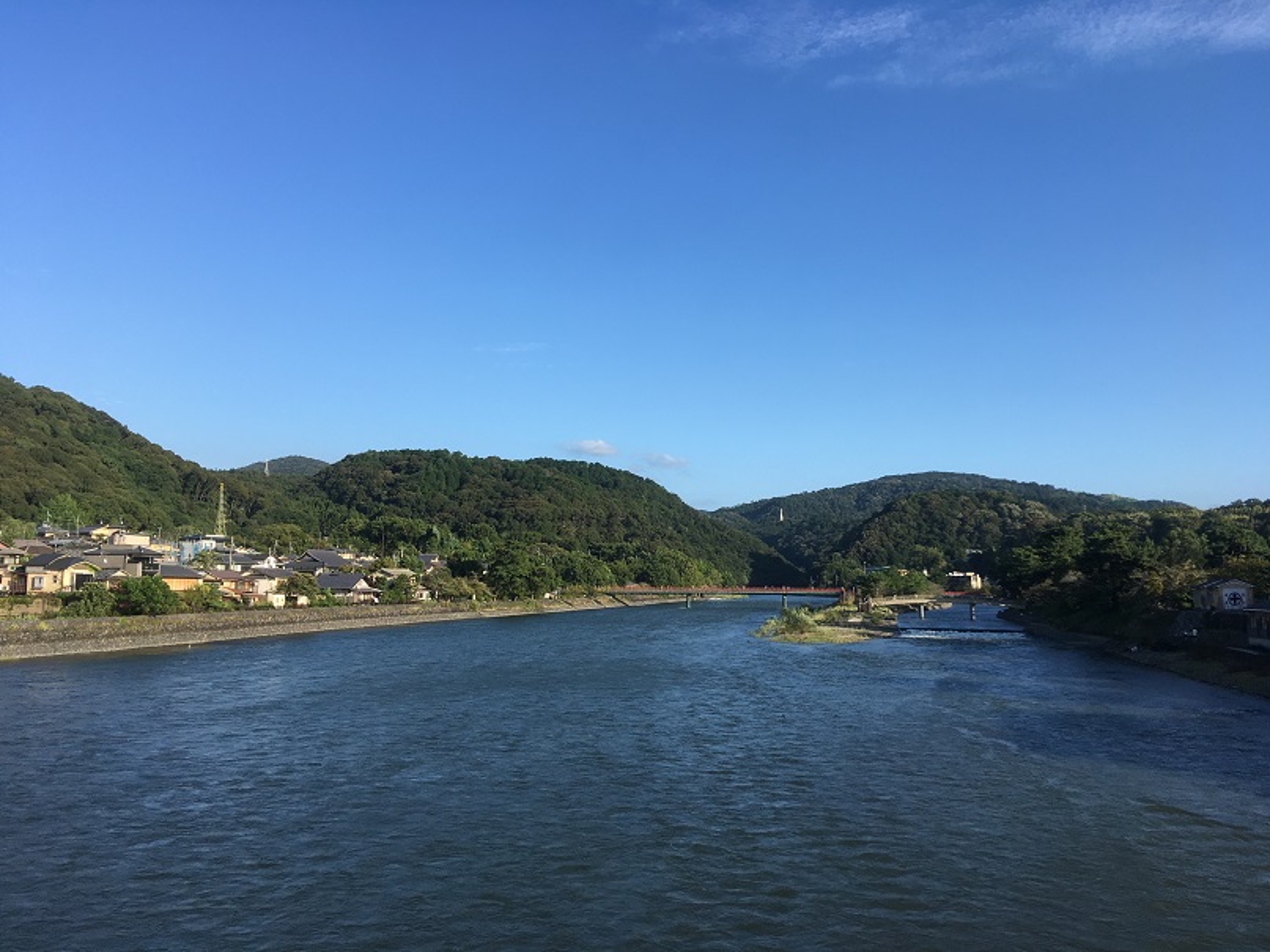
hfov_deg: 61.7
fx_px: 1064
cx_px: 635
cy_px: 476
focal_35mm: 29
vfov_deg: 48.2
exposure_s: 1/962
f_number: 2.2
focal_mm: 4.15
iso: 25
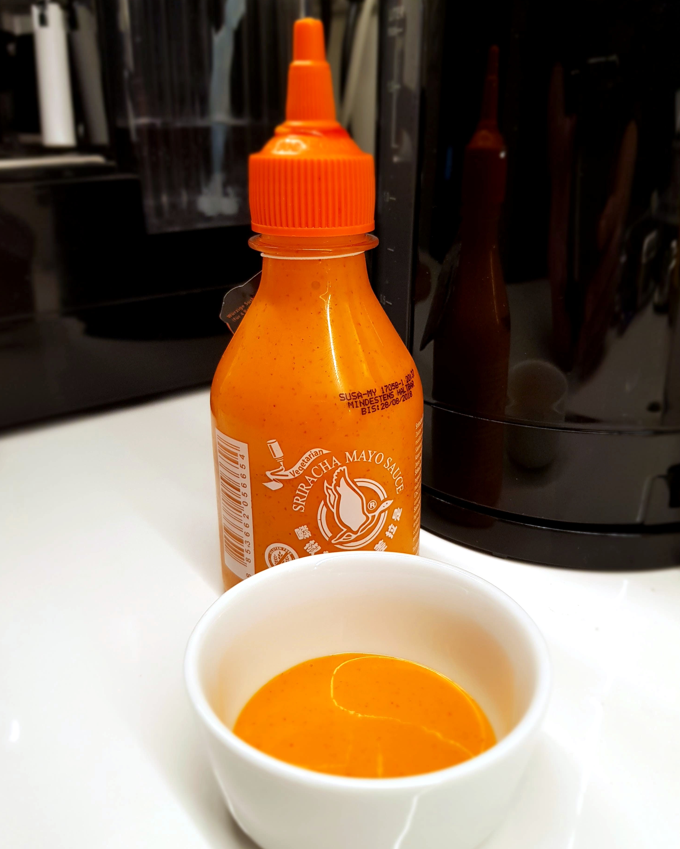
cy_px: 451
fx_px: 704
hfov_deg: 51.5
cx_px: 335
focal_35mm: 28
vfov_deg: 62.2
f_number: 1.7
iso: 64
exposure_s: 1/50
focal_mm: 4.2
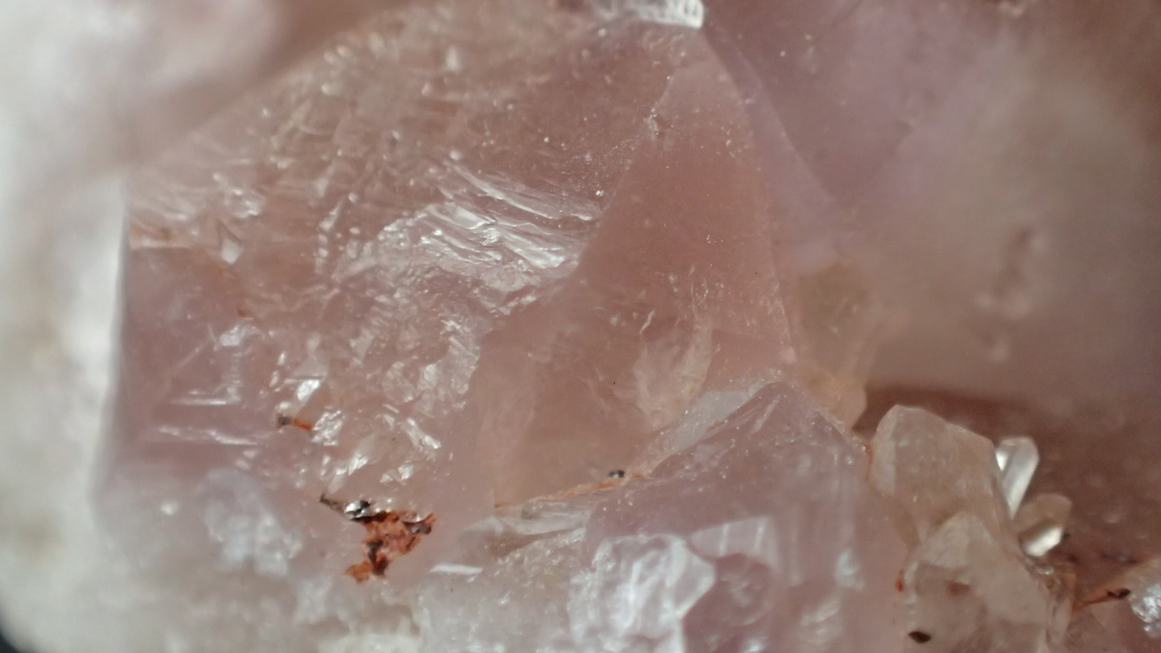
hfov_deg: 19.5
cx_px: 577
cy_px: 221
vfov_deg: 11.0
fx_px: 3386
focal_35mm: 110
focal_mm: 18
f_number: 4.9
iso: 800
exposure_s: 1/200
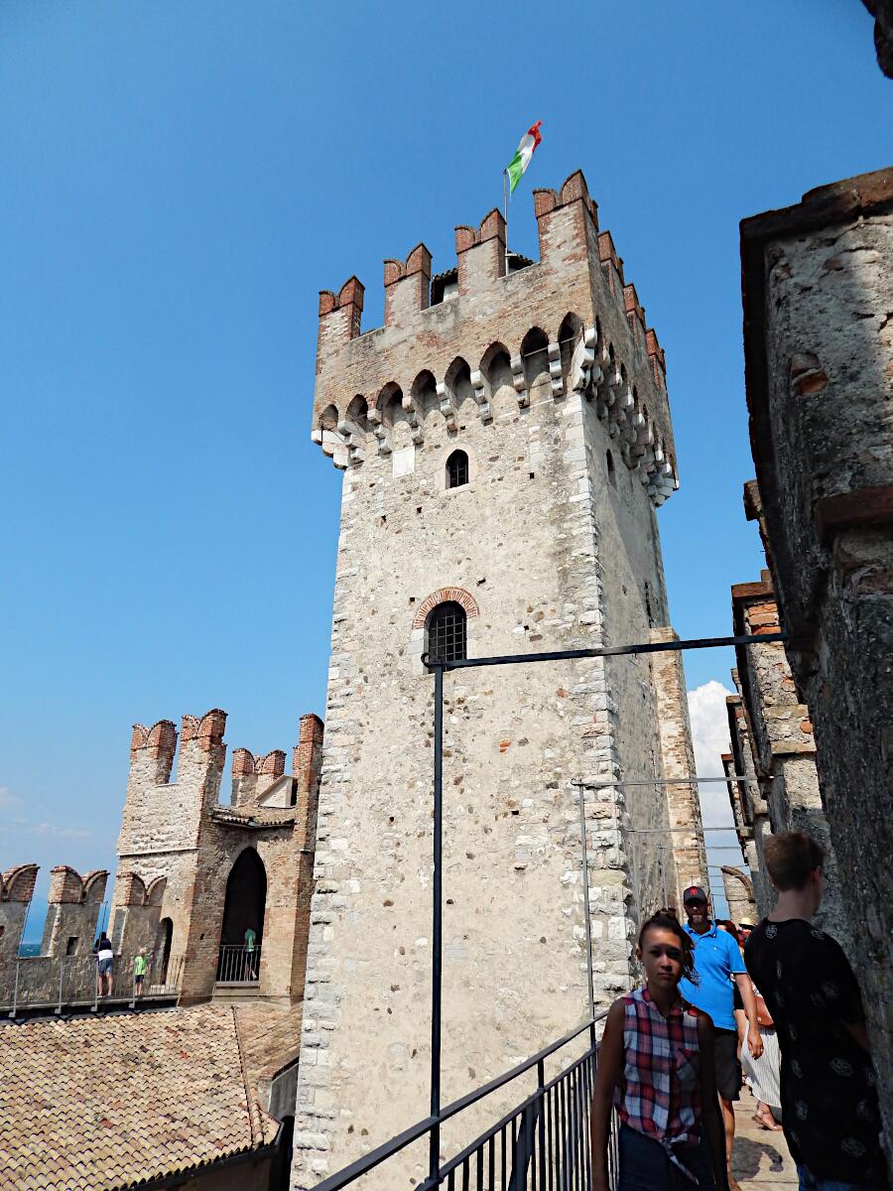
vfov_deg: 73.9
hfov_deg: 58.9
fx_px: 791
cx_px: 446
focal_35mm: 23
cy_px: 596
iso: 125
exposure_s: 1/800
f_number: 6
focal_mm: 4
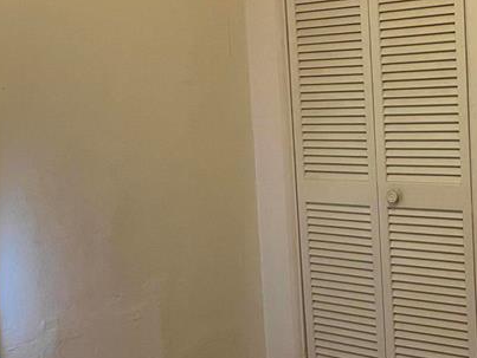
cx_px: 387
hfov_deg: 28.7
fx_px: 910
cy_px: 177
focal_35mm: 66
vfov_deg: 22.3
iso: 125
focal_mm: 4.2
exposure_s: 1/60
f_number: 1.6
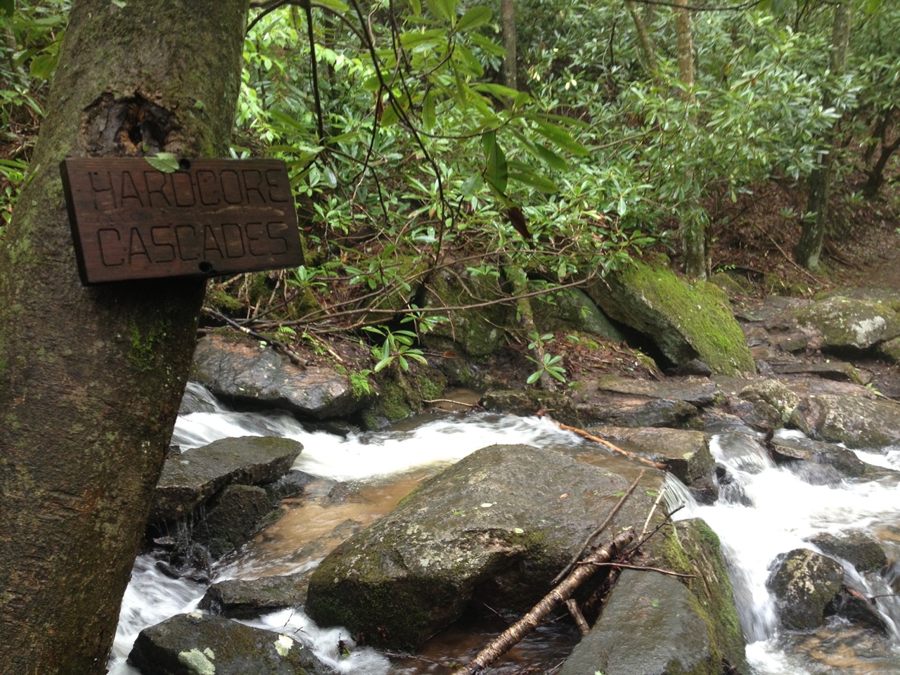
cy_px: 338
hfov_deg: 52.6
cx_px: 450
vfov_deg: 40.7
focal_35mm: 35
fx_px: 910
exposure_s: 1/24
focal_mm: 4.28
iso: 50
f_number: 2.4
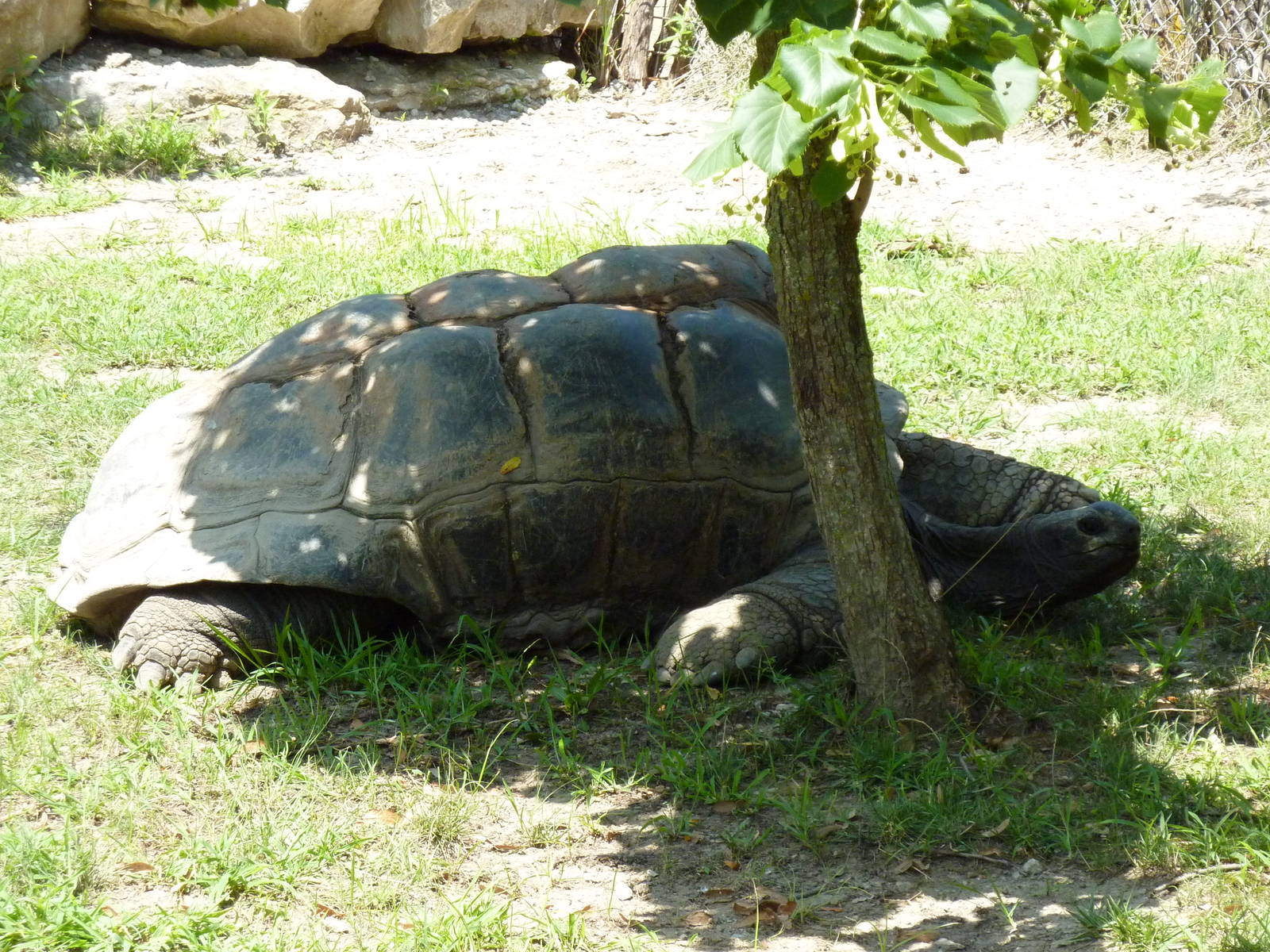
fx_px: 5026
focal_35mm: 137
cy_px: 476
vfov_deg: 10.8
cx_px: 635
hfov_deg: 14.4
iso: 320
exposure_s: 1/500
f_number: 4.5
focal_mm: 22.5
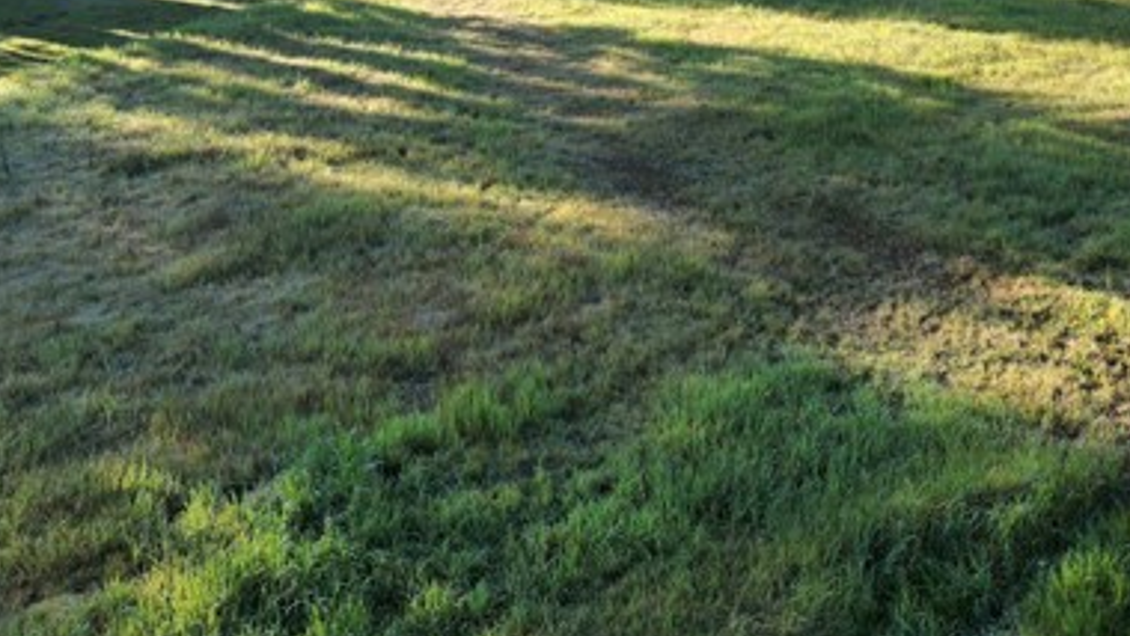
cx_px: 687
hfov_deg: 46.1
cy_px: 18
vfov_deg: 25.9
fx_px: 1319
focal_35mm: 44
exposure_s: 1/800
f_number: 1.7
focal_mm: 6.72
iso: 100
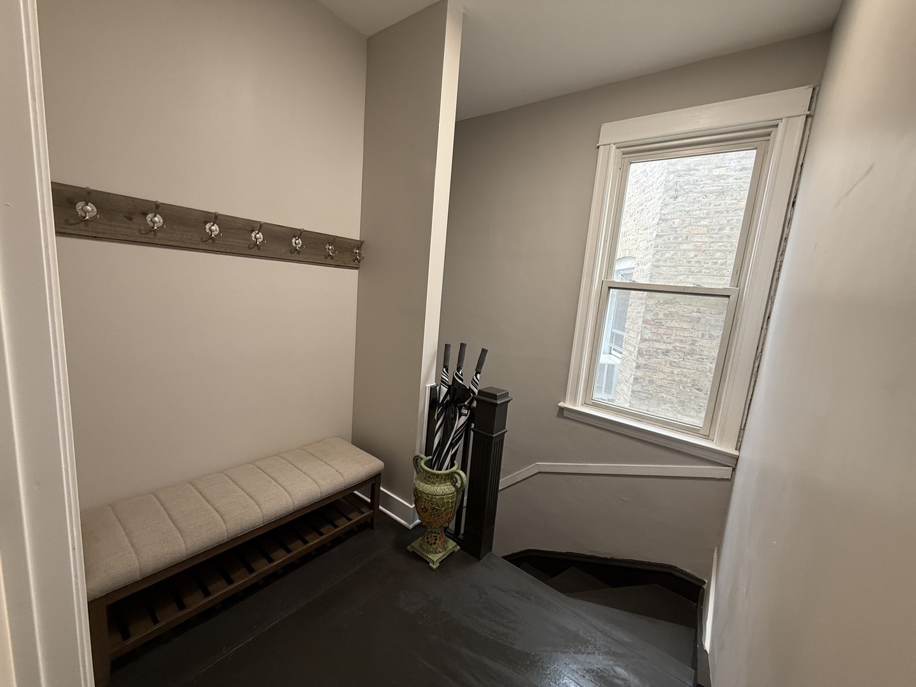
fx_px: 370
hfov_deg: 102.1
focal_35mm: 14
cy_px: 344
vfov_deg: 85.7
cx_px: 458
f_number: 2.2
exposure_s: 1/60
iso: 250
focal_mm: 2.22
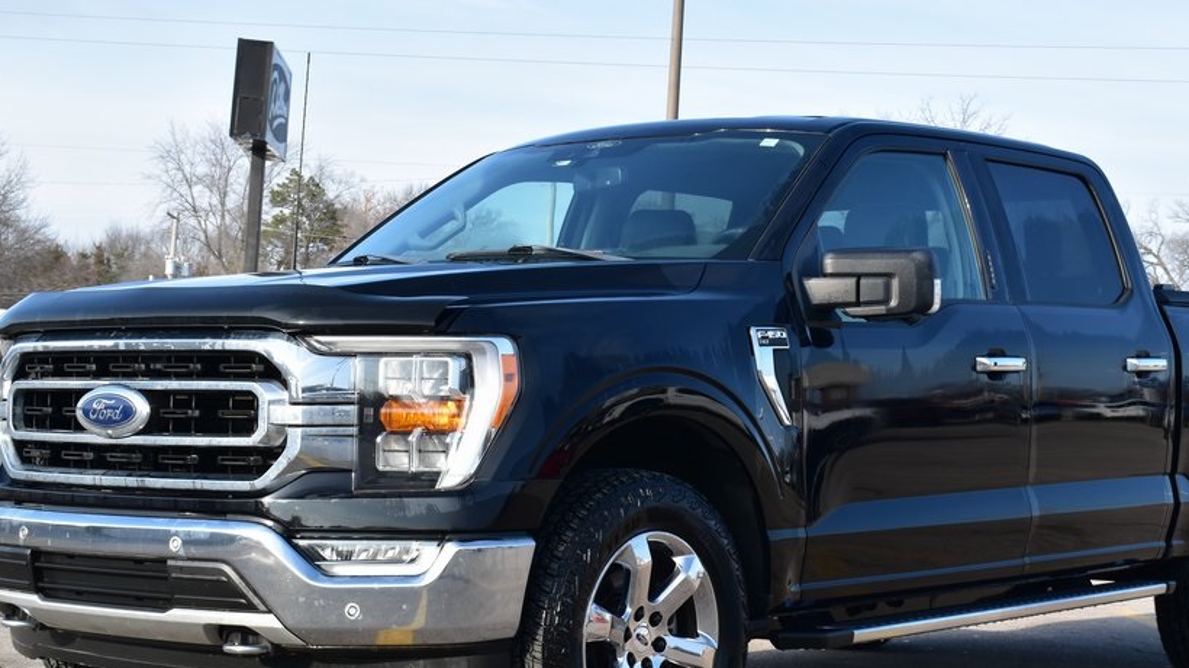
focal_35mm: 69
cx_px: 663
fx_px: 2164
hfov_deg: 30.7
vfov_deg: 17.5
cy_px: 430
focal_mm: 35
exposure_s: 1/200
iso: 400
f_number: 10
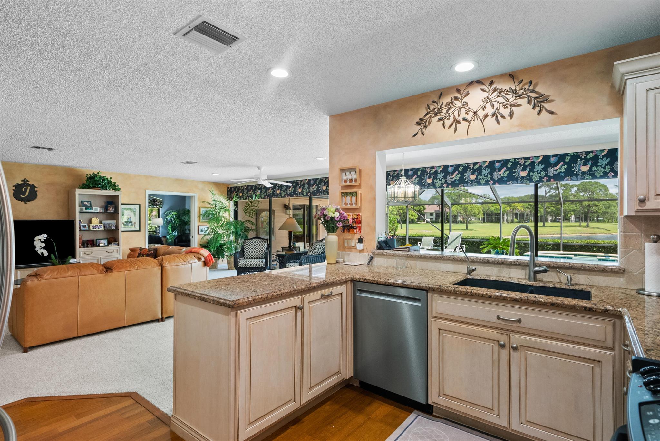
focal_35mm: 18
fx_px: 330
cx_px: 330
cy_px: 220
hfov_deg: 90.0
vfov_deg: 67.4
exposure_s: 1/6
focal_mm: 18
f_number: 8
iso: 2000
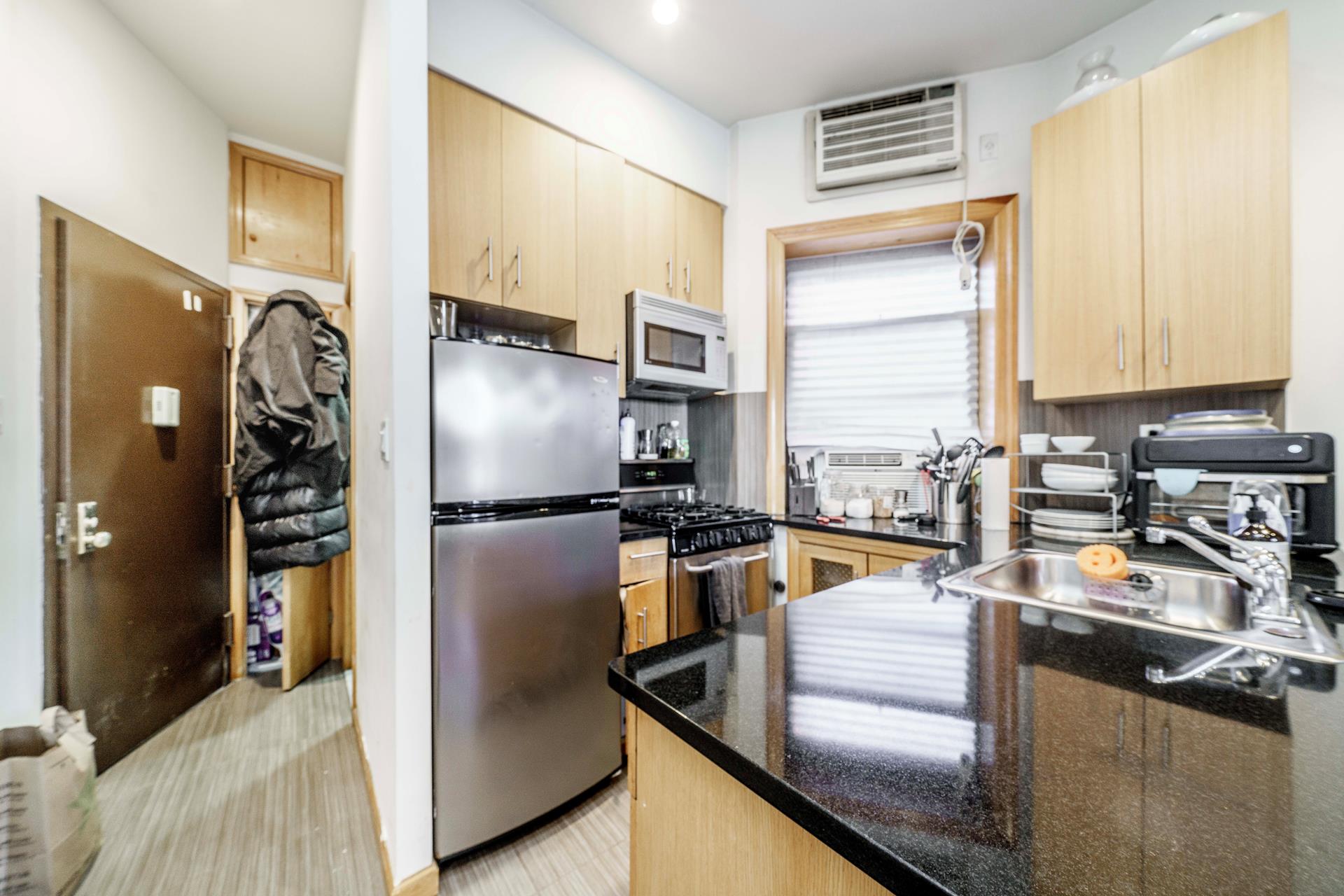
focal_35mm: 12
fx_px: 448
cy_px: 448
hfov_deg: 112.6
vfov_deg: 90.0
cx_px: 672
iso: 320
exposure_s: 1.3
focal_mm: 12
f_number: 9
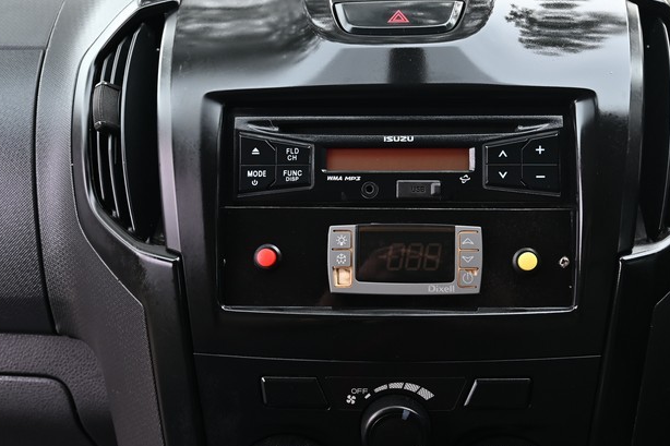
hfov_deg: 45.4
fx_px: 800
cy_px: 269
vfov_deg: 31.1
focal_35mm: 43
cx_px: 374
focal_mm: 24
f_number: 5
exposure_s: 1/80
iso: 400
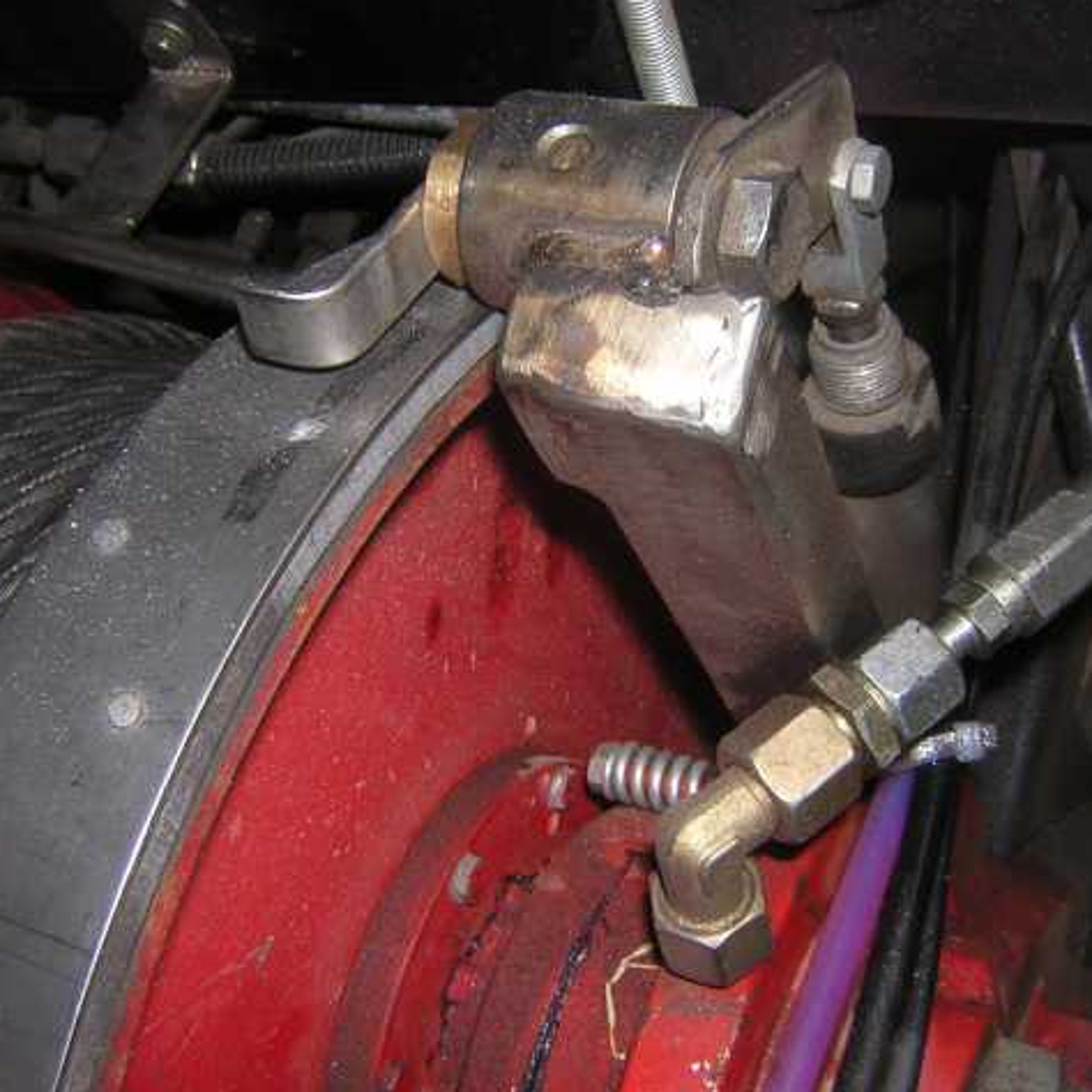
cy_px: 544
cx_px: 643
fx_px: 1535
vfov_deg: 39.2
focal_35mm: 43
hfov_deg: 39.0
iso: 100
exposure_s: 1/60.1
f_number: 5.2
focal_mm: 4.7
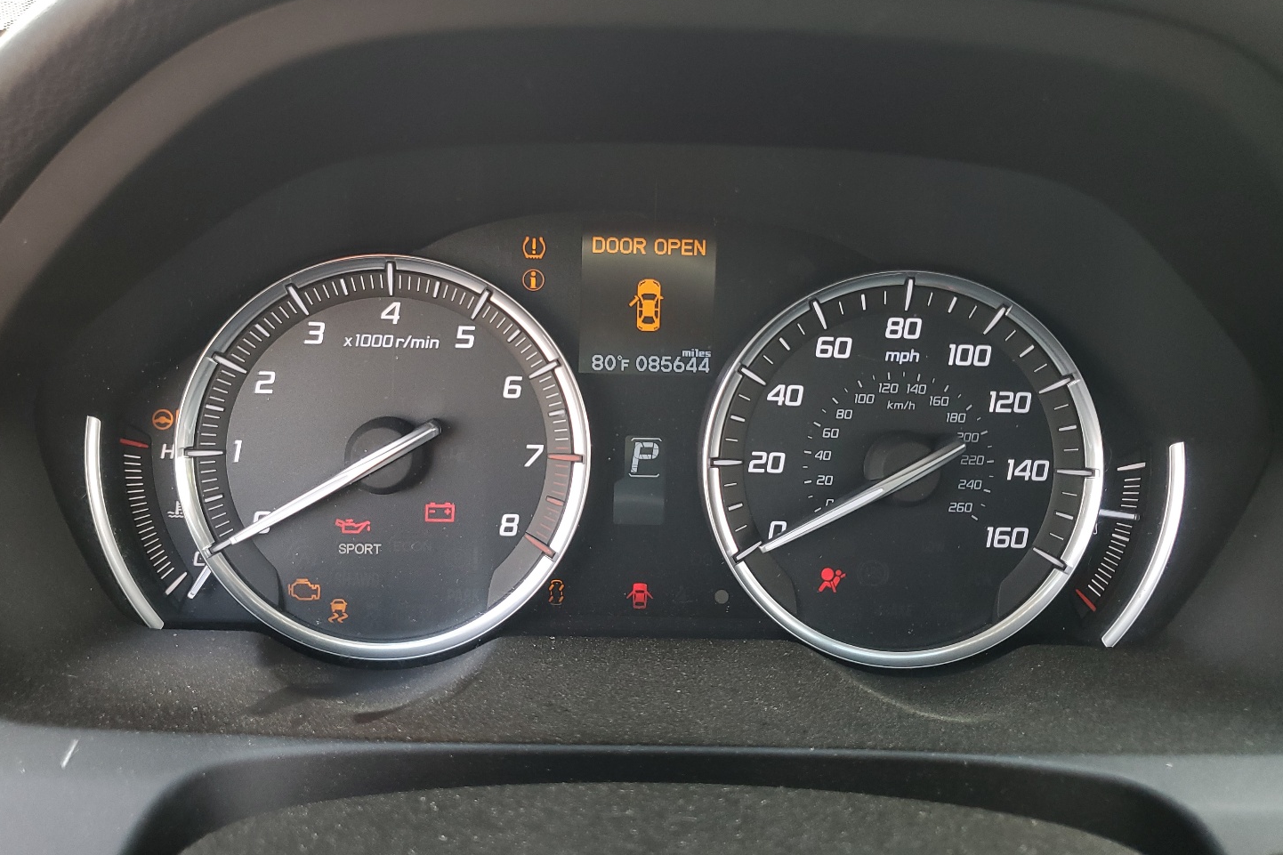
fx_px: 1069
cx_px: 625
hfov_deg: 61.9
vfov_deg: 43.5
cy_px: 364
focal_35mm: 30
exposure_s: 1/120
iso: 70
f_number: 1.5
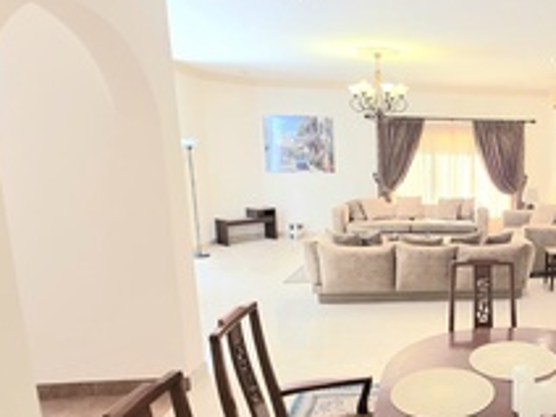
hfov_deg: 56.0
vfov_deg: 49.5
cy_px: 245
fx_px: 450
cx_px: 486
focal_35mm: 28
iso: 100
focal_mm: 2.2
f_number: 1.9
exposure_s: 1/101
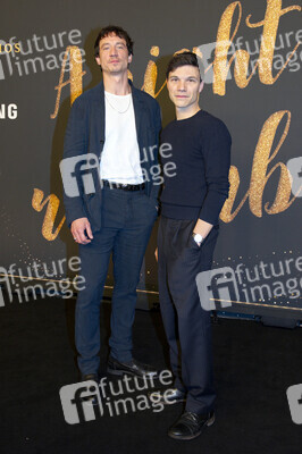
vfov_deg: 55.8
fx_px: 429
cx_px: 151
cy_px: 227
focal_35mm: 34
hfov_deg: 38.8
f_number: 5.6
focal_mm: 34
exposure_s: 1/250
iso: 800
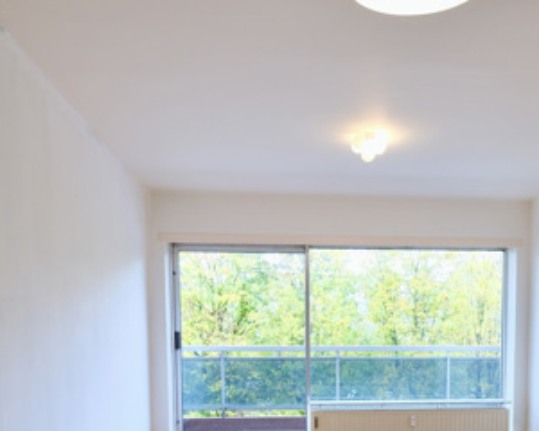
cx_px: 347
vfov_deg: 38.0
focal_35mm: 36
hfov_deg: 49.6
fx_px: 574
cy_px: 399
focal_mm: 10.5
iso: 800
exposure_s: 1/30
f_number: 4
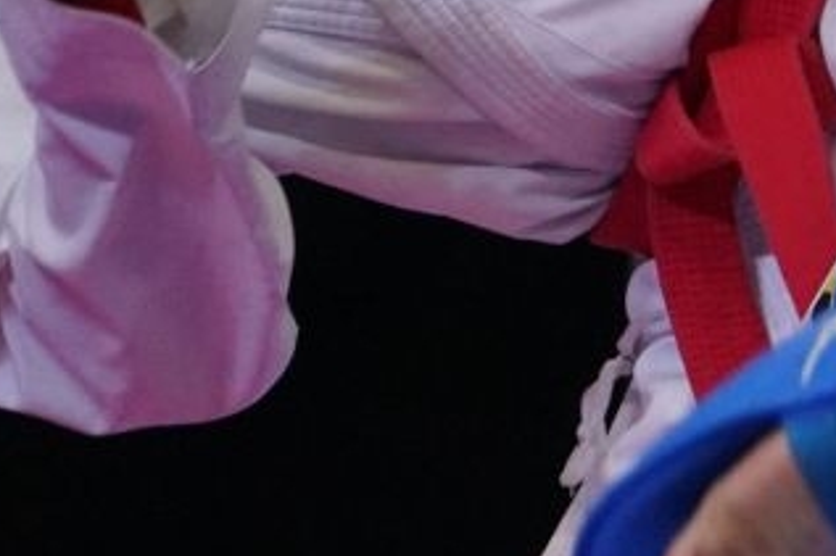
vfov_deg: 1.2
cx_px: 1403
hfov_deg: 1.8
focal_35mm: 1136
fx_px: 26366
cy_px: -746
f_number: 2.8
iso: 4000
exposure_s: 1/1000
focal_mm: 200
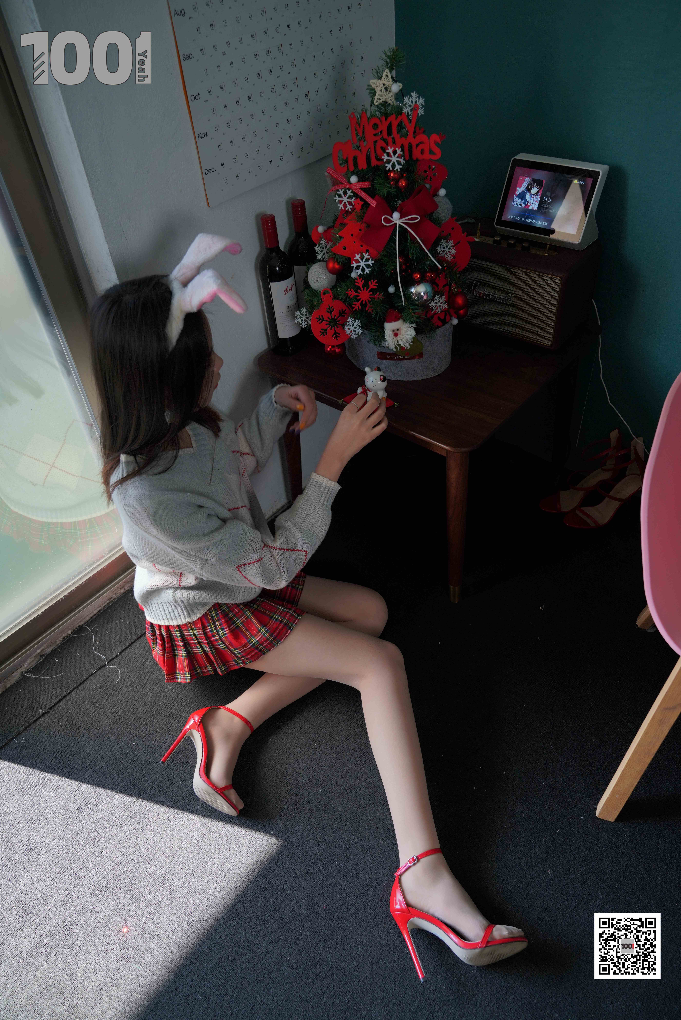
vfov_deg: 73.7
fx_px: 681
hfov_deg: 53.1
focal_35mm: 24
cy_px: 510
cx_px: 340
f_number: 4.5
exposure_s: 1/200
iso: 320
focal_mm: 24
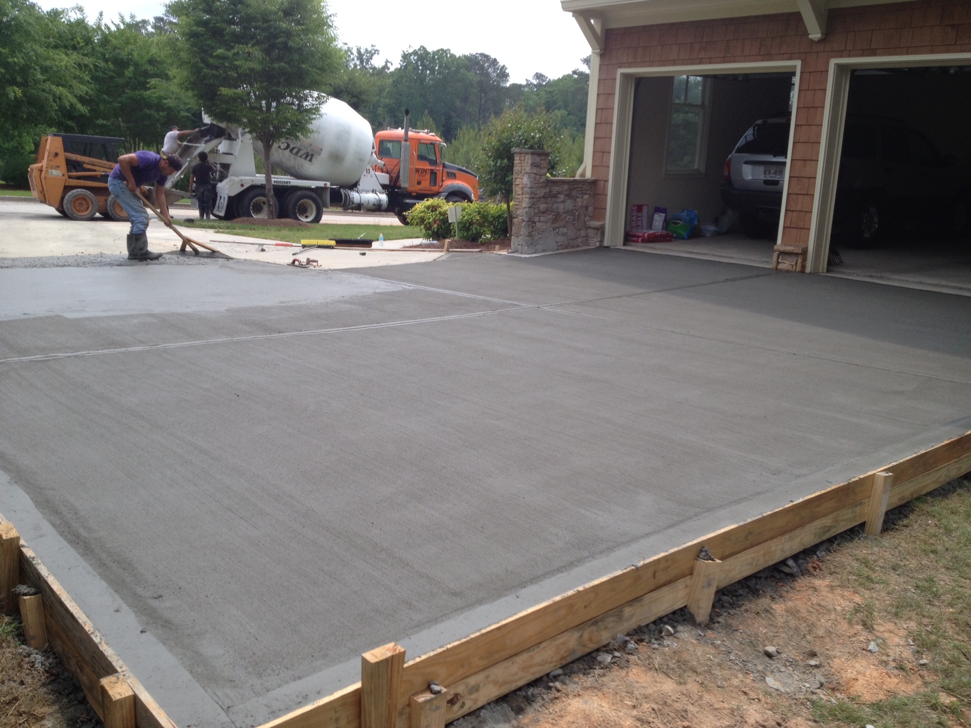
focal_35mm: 35
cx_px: 486
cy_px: 364
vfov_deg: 40.7
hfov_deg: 52.6
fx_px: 982
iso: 50
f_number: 2.4
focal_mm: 4.28
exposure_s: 1/1062
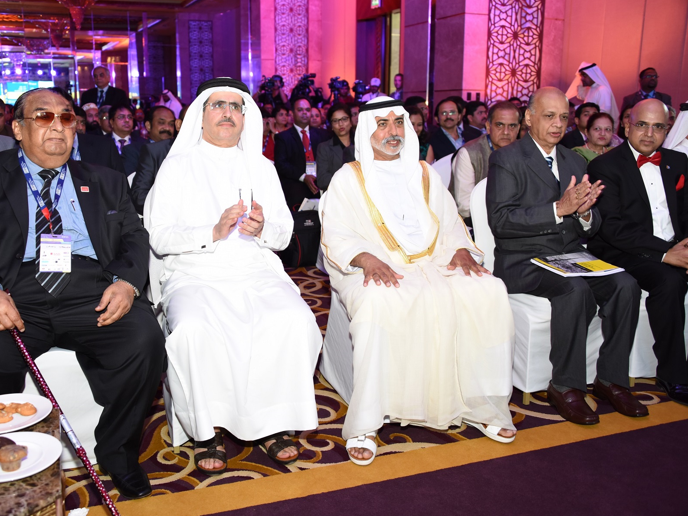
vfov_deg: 40.7
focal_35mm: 35
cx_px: 304
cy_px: 257
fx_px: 696
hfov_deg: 52.5
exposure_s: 1/80
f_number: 4
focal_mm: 32
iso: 800
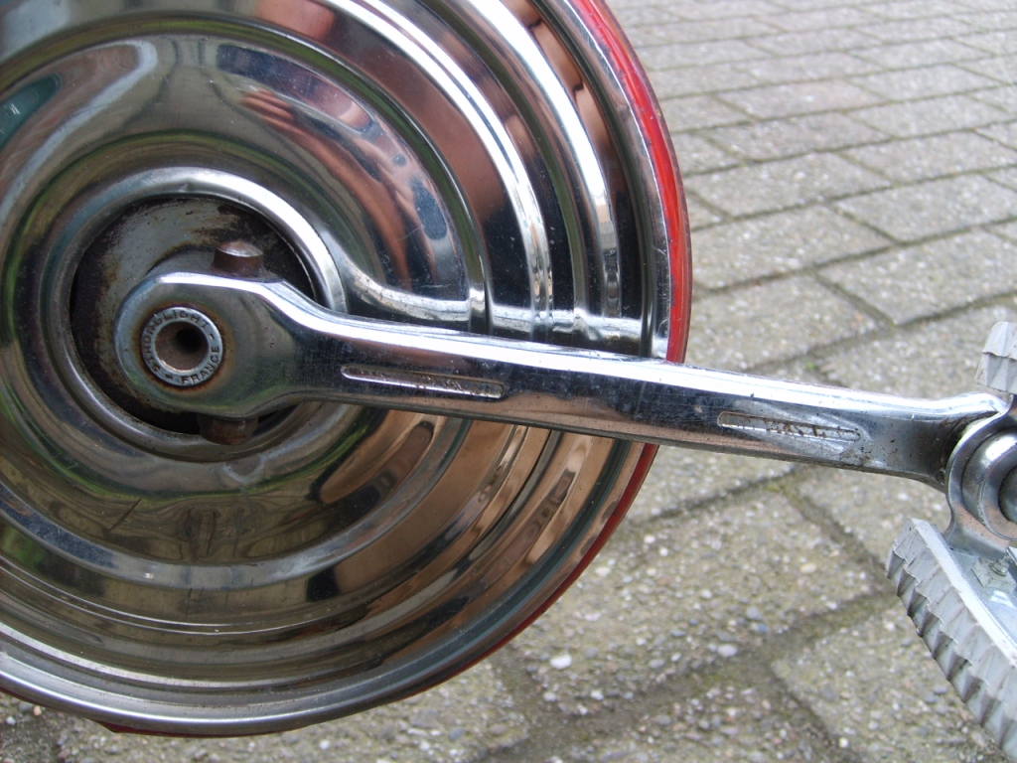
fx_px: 1028
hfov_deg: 52.6
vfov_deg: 40.7
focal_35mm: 35
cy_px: 382
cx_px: 508
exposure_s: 1/90
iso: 50
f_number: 2.8
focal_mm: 5.8
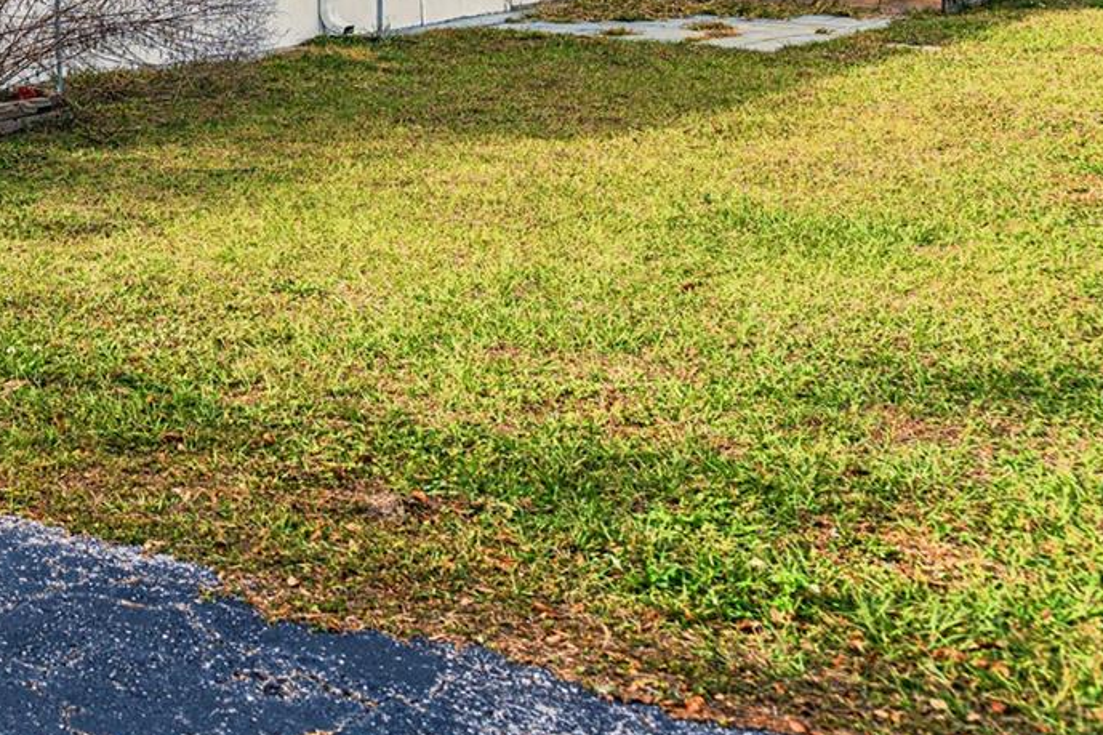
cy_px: -80
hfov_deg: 28.2
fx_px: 1991
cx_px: -109
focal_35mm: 65
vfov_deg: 20.0
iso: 80
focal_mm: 28
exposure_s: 1/400
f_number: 4
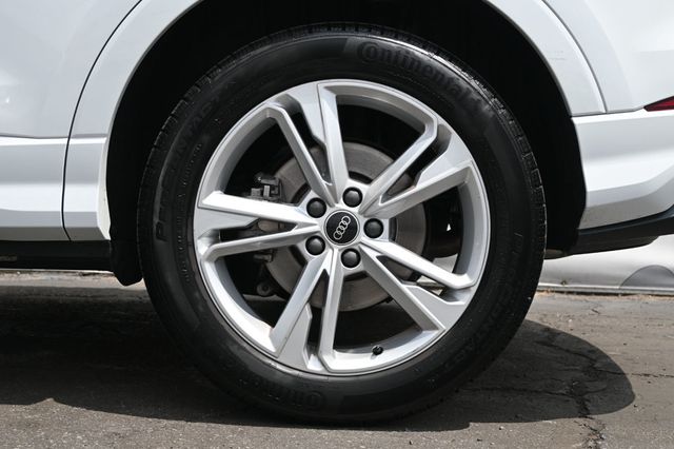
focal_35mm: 56
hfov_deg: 36.0
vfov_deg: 24.4
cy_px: 224
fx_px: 1039
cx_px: 337
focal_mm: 37
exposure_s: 1/250
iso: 100
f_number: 5.6
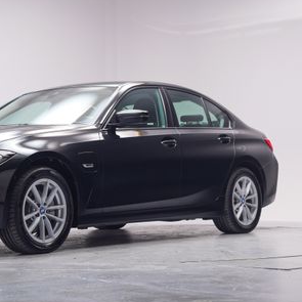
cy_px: 143
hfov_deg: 23.6
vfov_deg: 24.0
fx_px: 711
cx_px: 58
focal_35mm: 72
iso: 100
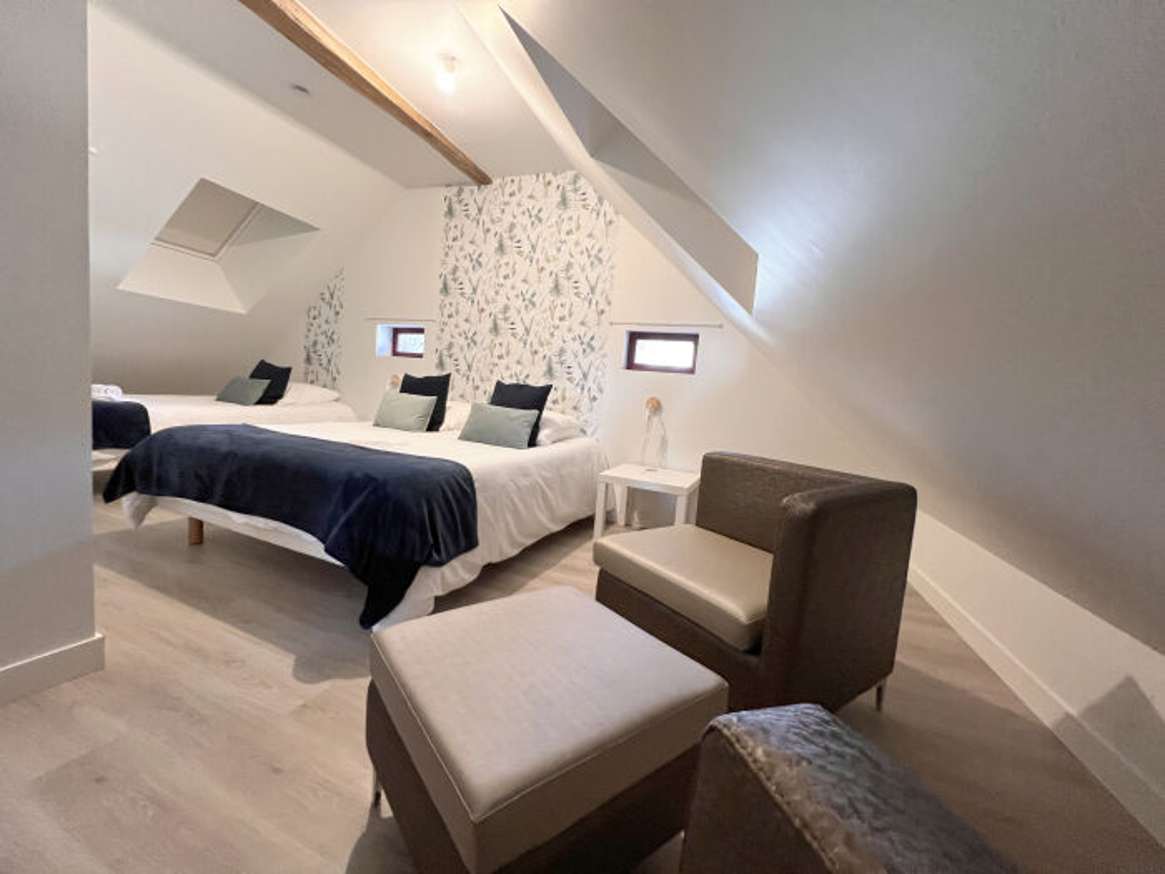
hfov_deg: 106.2
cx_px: 582
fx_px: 438
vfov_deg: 89.9
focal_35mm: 13
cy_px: 437
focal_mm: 1.57
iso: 500
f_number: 1.8
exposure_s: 1/50
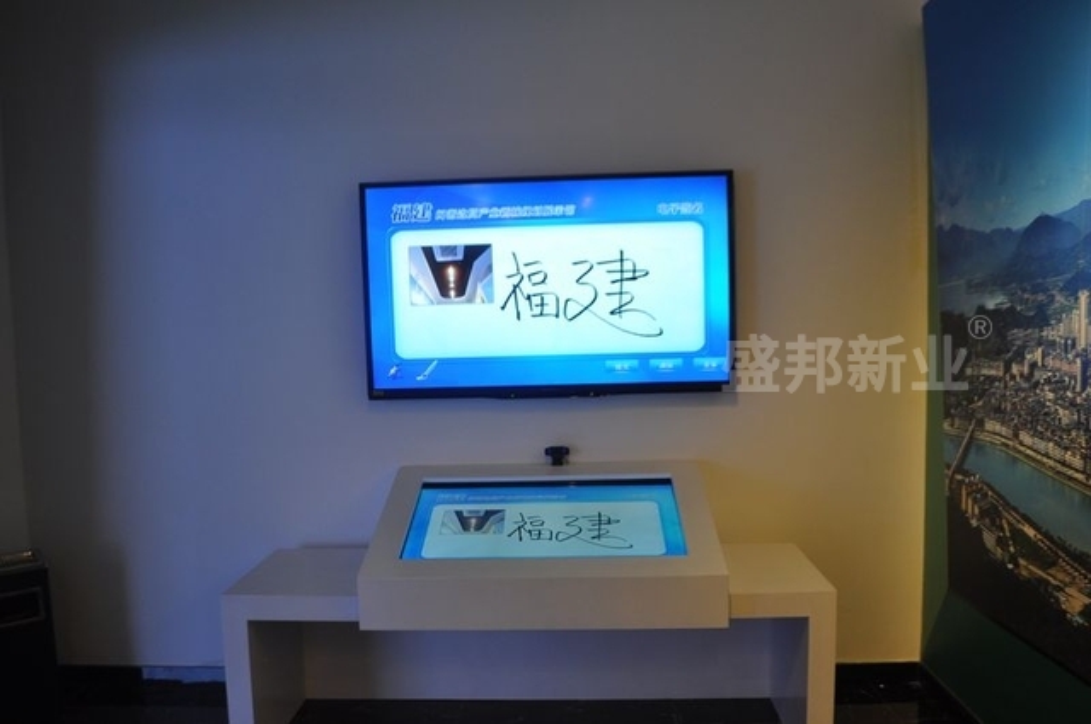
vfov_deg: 47.8
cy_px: 362
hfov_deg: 67.4
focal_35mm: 27
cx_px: 546
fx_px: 817
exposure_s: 1/60
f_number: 4
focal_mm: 18
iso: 450
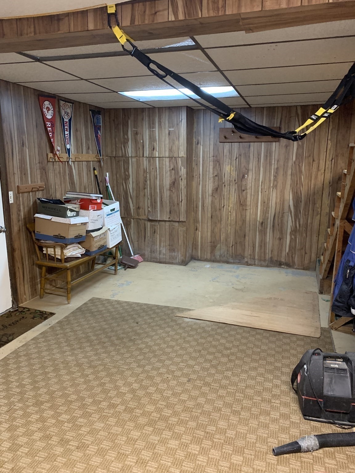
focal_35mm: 26
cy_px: 236
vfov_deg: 67.3
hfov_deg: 53.1
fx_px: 356
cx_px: 178
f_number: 1.8
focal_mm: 4.25
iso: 320
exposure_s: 1/30
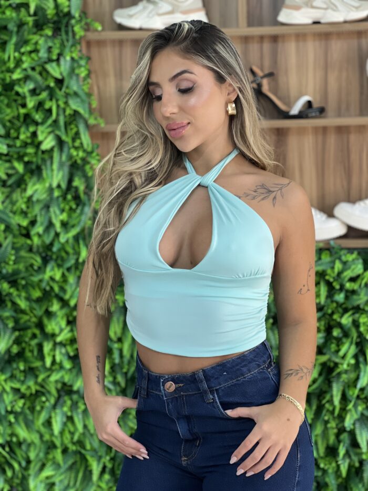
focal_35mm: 77
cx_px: 184
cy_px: 246
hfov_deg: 19.1
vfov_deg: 25.3
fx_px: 1091
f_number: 2.8
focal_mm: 9
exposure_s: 1/120
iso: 250
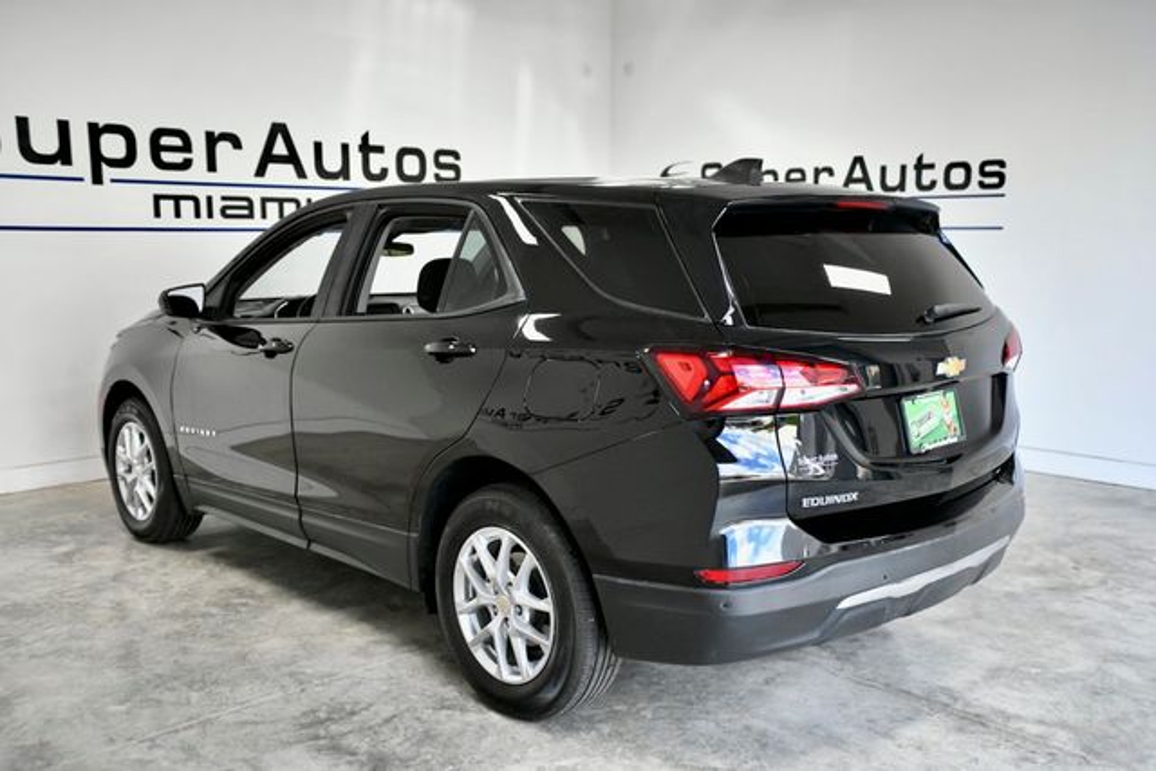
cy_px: 386
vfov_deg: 38.9
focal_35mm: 34
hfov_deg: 55.8
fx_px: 1092
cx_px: 578
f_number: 3.5
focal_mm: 34
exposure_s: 1/2000
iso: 4000
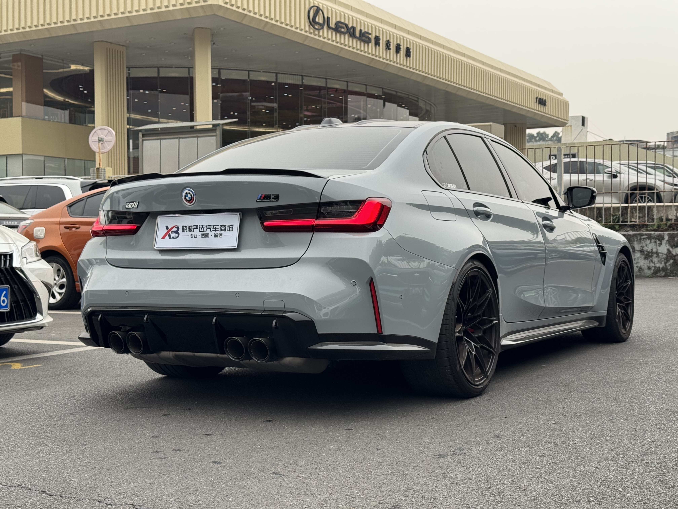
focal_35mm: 48
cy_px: 254
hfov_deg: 39.7
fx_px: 940
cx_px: 339
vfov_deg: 30.3
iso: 64
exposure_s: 1/700
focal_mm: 6.76
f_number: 1.78
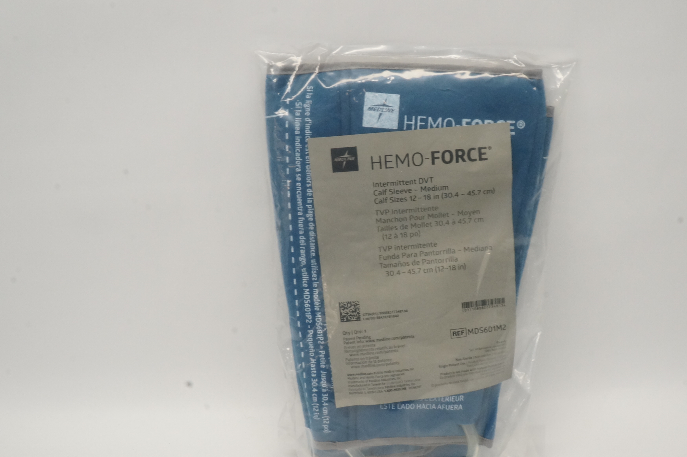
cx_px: 403
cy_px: 263
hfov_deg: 50.5
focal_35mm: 38
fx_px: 724
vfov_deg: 34.9
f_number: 22
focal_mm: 18
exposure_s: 1/8
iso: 800
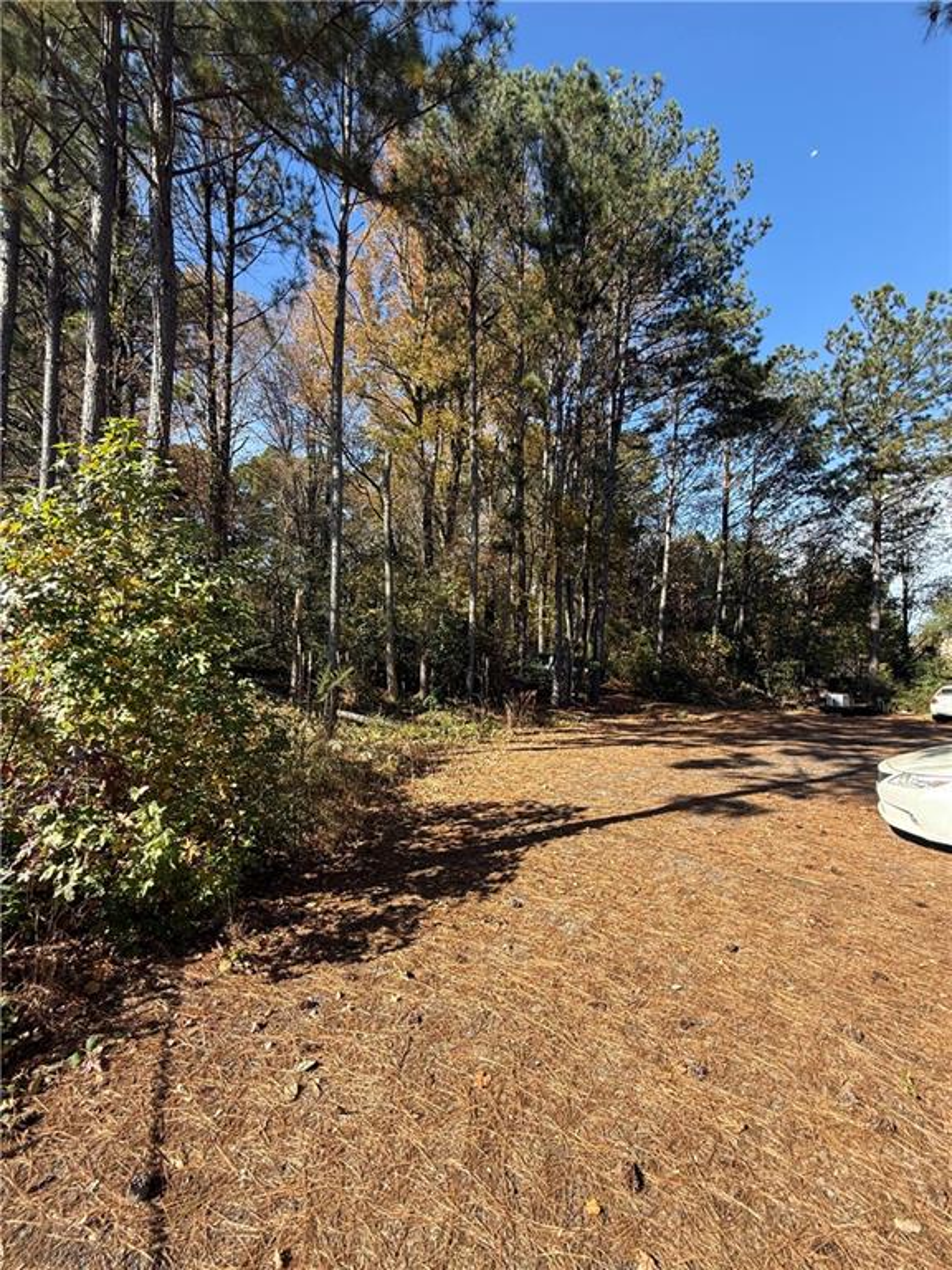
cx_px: 476
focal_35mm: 14
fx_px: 513
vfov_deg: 102.1
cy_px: 635
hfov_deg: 85.7
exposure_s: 1/502
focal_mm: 2.22
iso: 50
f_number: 2.2
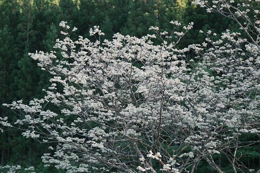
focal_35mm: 120
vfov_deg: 11.4
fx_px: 866
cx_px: 130
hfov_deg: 17.1
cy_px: 86
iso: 320
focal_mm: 80
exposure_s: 1/200
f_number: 4
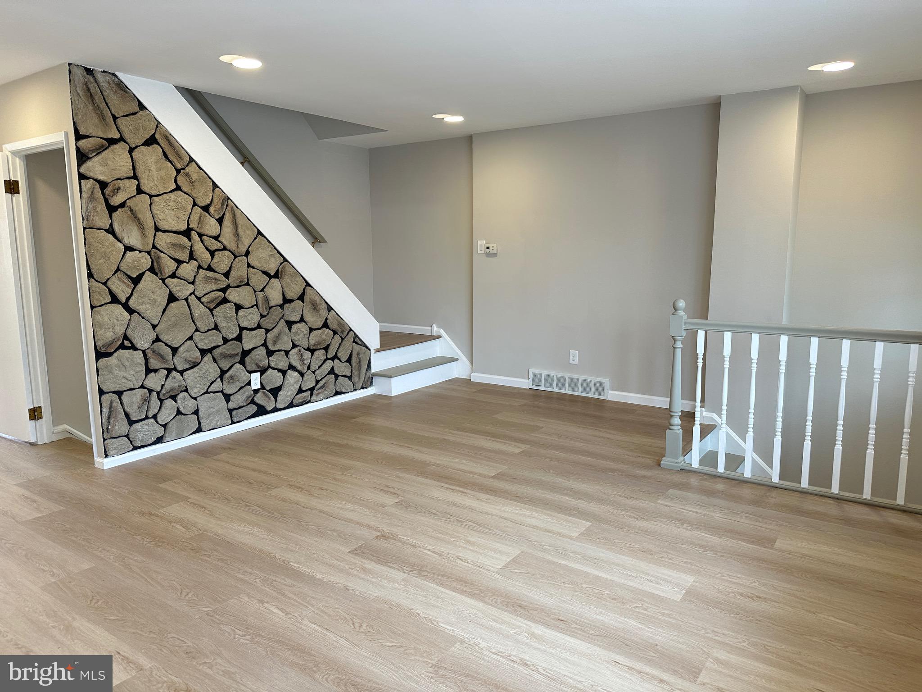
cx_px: 461
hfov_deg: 71.6
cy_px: 346
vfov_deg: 56.8
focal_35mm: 24
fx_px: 639
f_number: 1.78
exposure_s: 1/120
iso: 160
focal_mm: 6.86
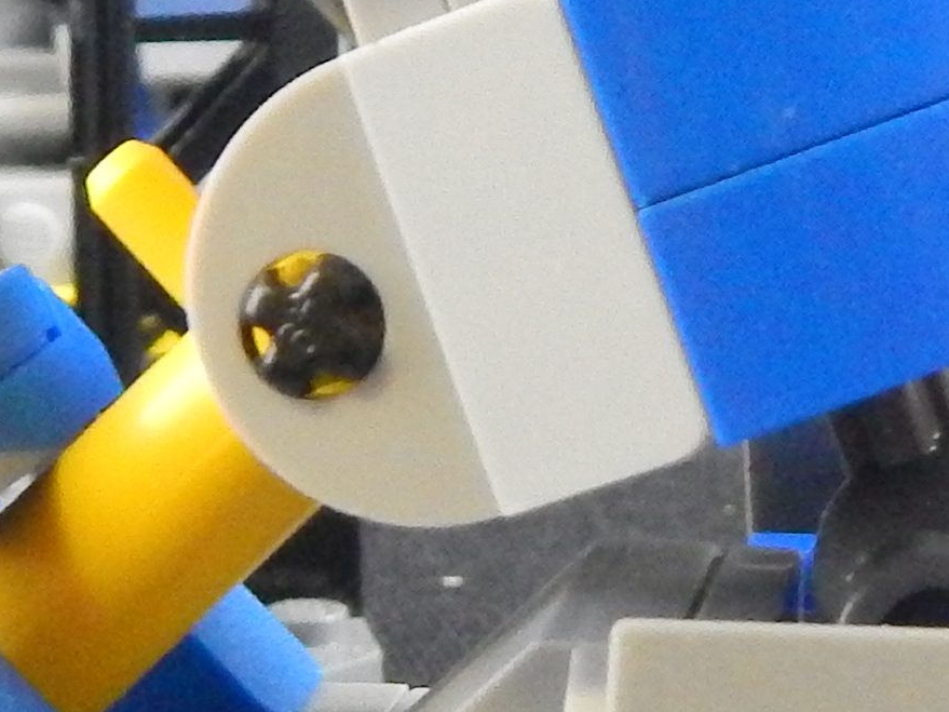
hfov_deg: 11.4
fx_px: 4742
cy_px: 91
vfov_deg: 8.6
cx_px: 695
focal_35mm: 173
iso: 800
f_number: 3.9
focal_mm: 5.9
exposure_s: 1/6
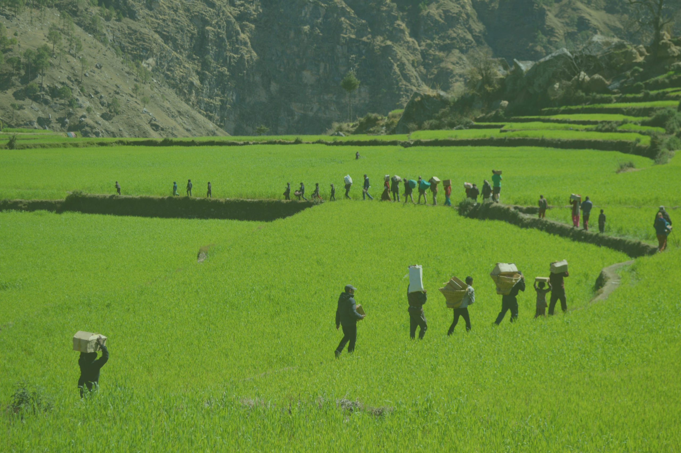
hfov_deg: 33.4
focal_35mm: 60
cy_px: 226
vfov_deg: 22.6
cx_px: 340
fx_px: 1134
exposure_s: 1/125
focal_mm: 40
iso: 125
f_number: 5.6
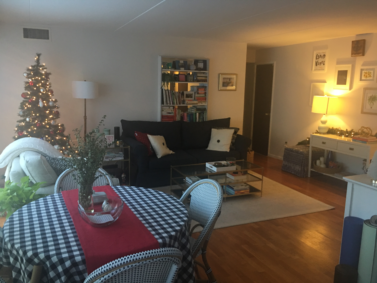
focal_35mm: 29
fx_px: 316
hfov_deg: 61.7
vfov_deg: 48.2
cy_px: 142
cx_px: 188
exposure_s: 1/15
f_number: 2.2
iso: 64
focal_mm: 4.15
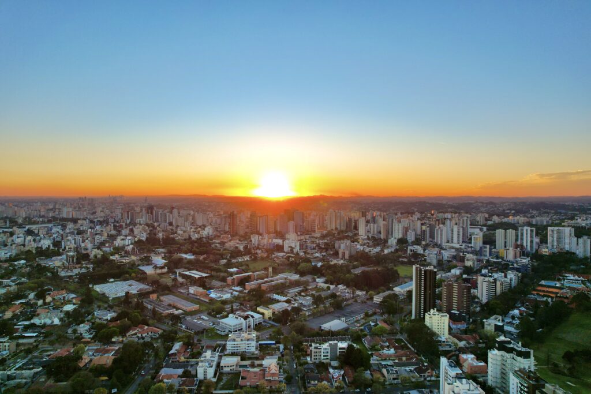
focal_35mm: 22
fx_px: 361
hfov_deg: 78.6
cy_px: 197
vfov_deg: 57.2
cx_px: 296
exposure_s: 1/500
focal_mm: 8.38
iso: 100
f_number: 2.8
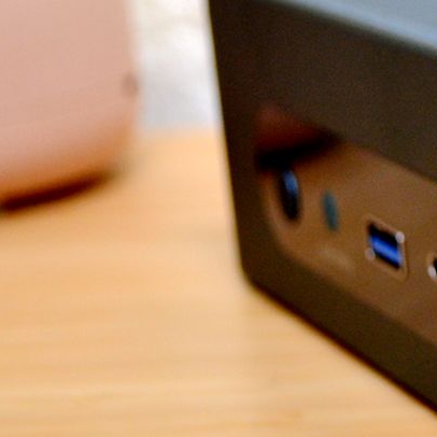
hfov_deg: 10.1
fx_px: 2341
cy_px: 232
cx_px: 798
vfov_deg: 10.7
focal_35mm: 164
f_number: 4.5
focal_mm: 29
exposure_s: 1/25
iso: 400
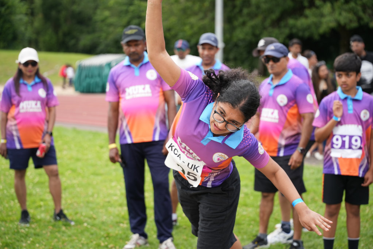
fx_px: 725
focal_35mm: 70
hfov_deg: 28.8
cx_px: 186
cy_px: 124
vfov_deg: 19.5
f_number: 2.8
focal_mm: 70
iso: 250
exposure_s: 1/1000
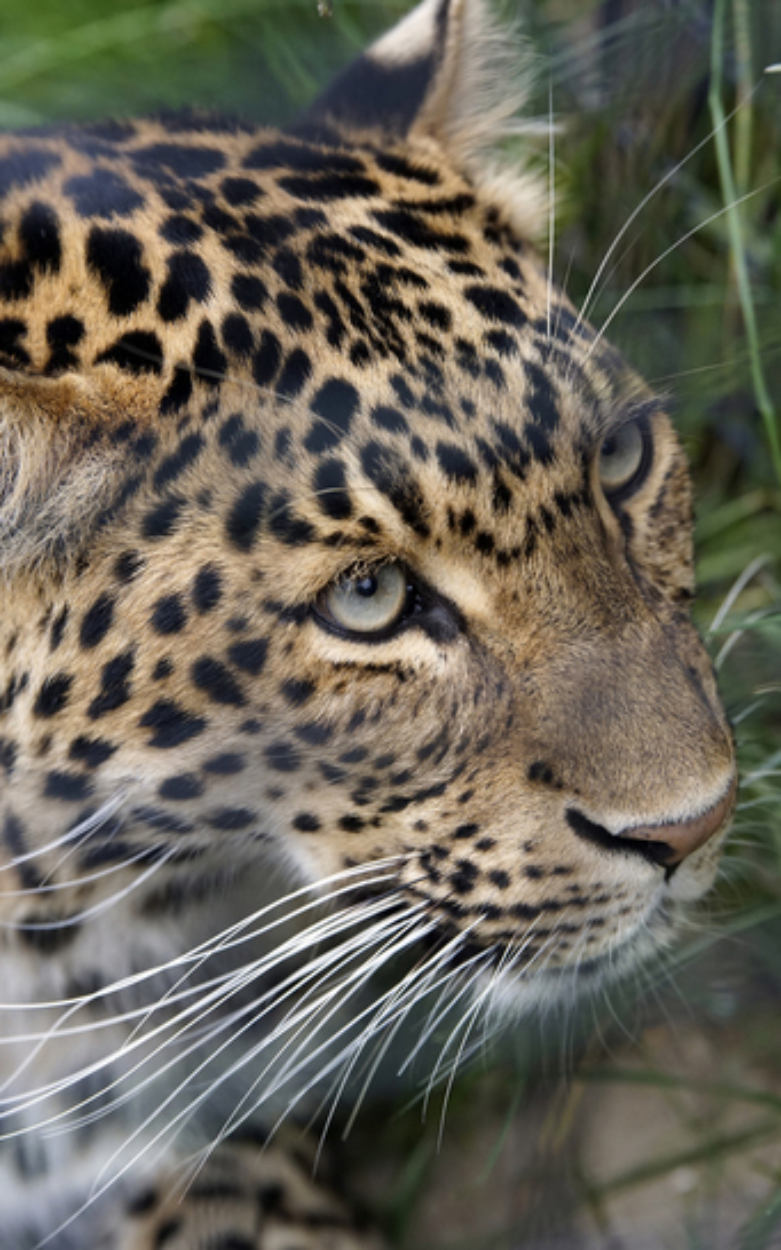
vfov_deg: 9.1
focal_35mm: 231
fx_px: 7871
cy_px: 625
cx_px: 381
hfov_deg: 5.7
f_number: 3.5
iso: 800
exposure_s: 1/500
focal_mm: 150
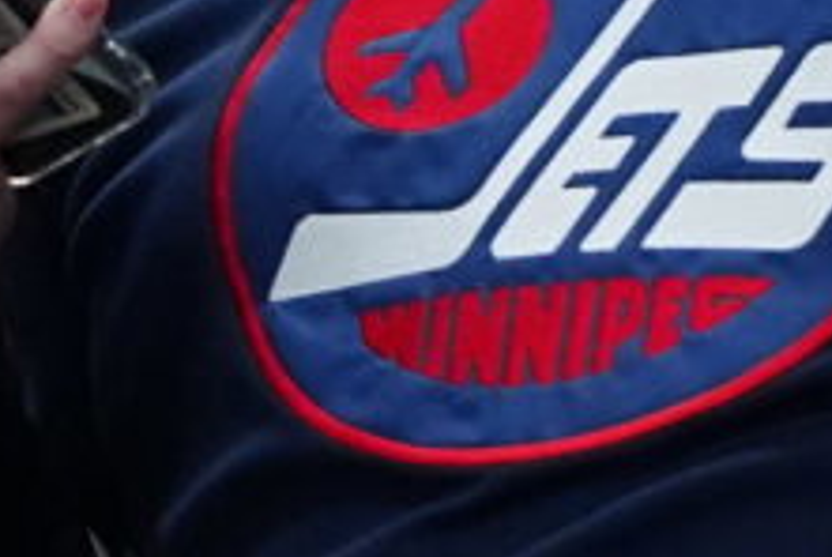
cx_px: 764
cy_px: -256
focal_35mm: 1305
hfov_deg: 1.6
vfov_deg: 1.1
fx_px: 30200
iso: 5000
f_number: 3.5
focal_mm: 175
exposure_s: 1/1600
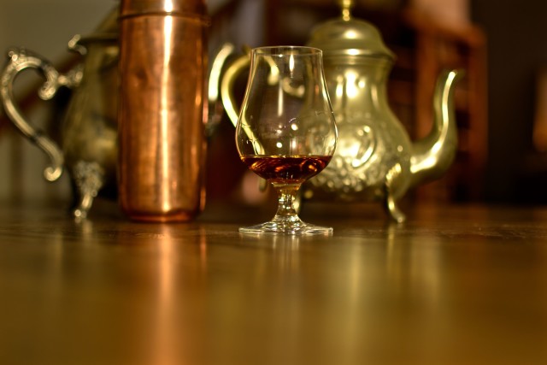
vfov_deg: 25.8
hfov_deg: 37.8
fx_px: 798
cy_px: 182
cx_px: 274
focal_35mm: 52
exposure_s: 1/2
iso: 100
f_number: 1.8
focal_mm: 35
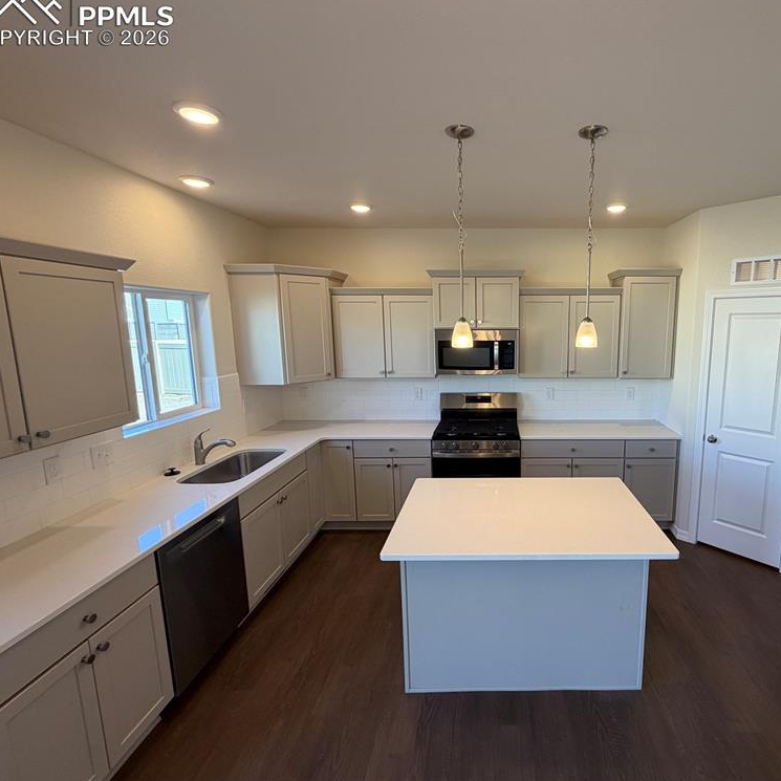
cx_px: 500
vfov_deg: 84.0
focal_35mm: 17
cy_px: 389
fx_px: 434
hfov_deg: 82.0
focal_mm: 2.22
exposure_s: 1/120
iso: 125
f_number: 2.2
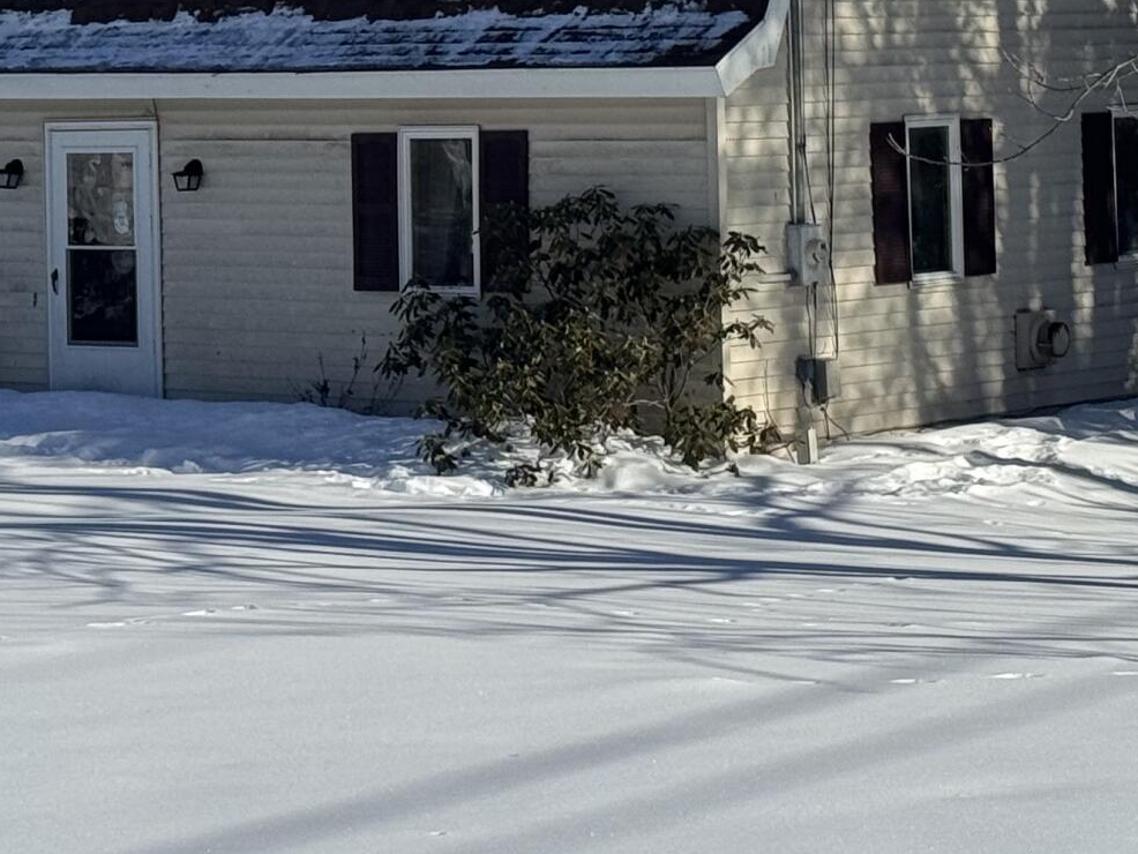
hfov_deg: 13.5
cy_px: 85
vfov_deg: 10.1
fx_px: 4801
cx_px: 255
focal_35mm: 146
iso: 64
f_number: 1.78
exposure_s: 1/7092
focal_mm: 6.76
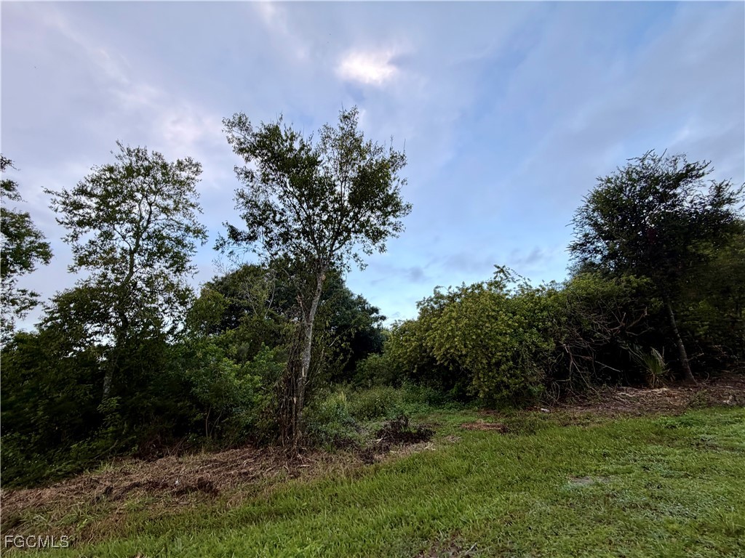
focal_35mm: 14
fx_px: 301
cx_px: 372
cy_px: 279
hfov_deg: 102.1
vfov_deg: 85.7
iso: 40
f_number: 2.2
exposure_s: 1/208
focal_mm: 2.22
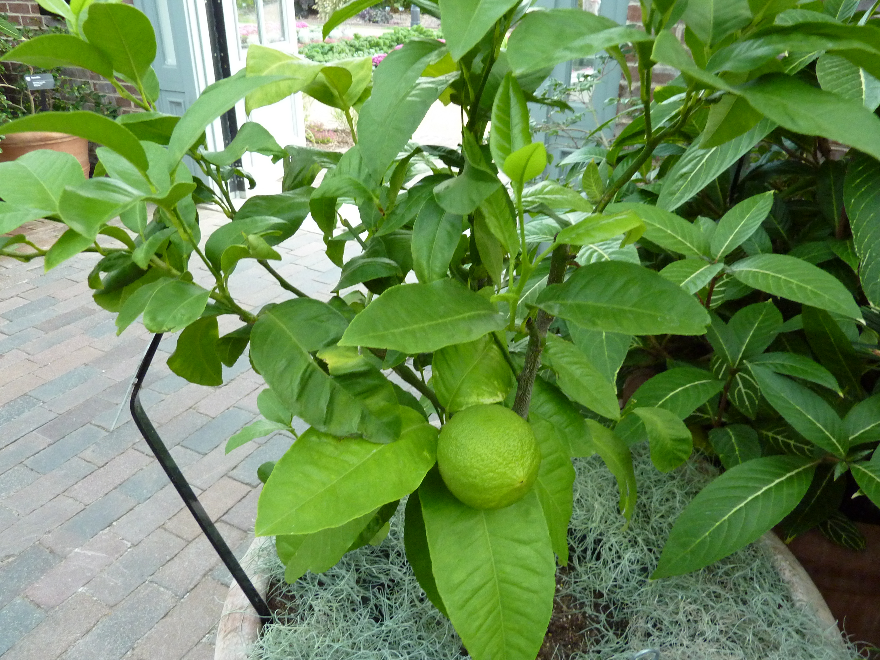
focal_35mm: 25
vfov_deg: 54.9
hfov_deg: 69.4
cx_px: 440
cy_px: 330
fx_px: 636
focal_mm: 4.1
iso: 320
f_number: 3.3
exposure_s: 1/30
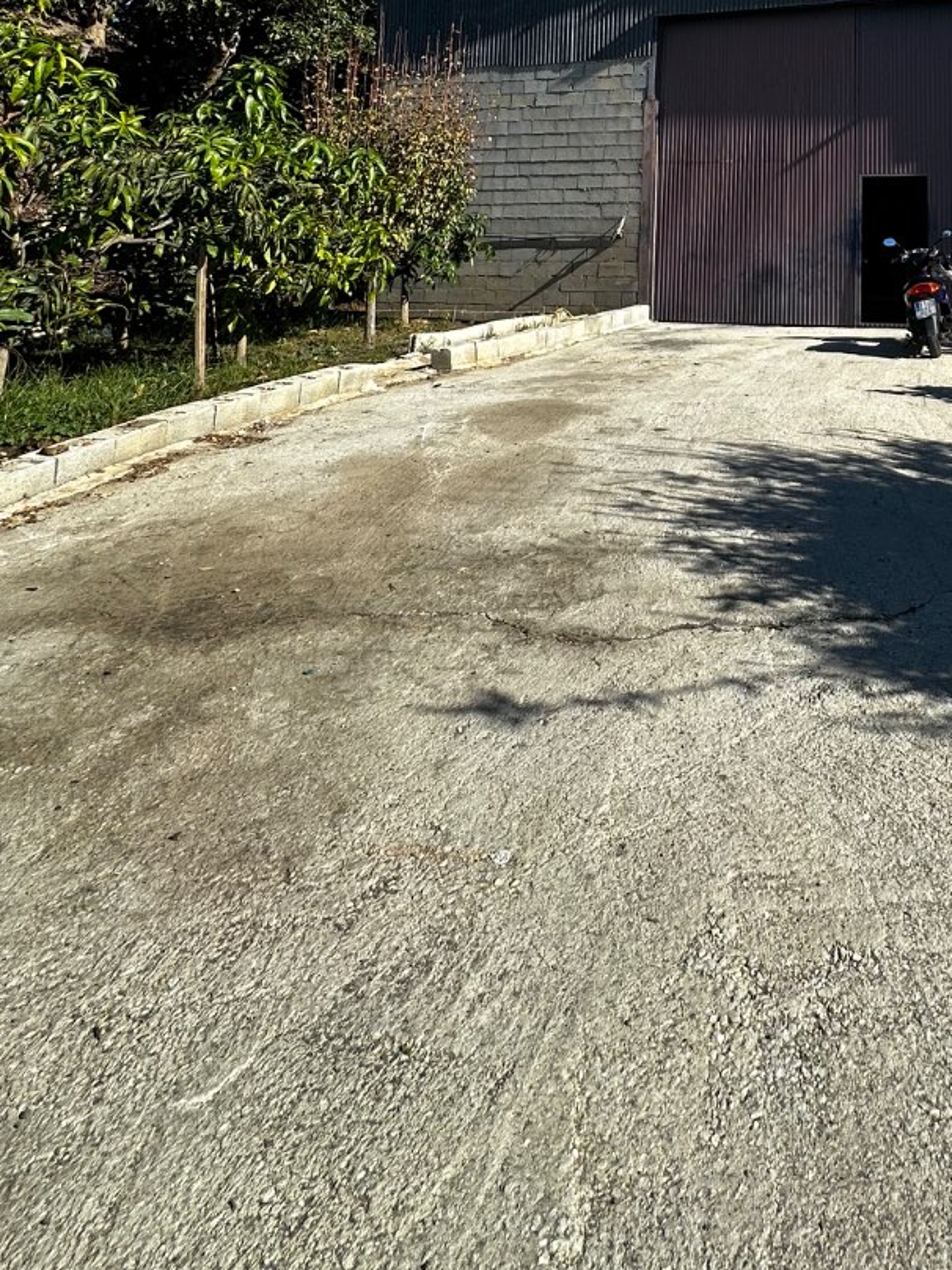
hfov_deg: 48.2
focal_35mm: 26
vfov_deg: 57.0
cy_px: 107
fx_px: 953
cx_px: 835
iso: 50
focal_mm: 2.22
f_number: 2.2
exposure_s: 1/1261
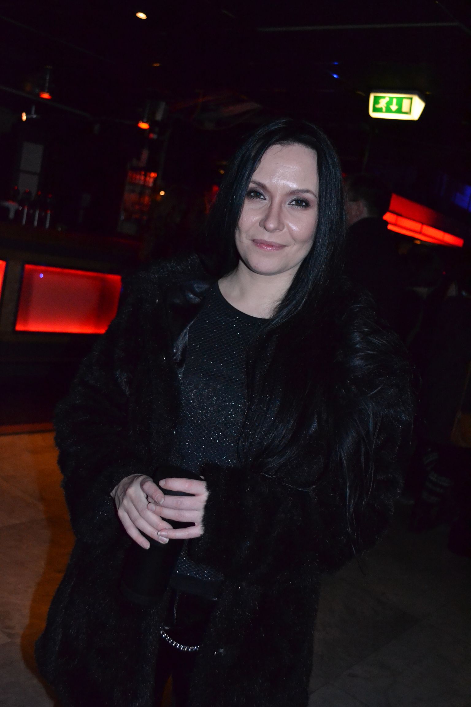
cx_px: 236
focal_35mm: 36
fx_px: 706
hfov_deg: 36.9
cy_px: 354
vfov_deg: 53.1
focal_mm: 24
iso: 3200
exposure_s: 1/60
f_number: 4
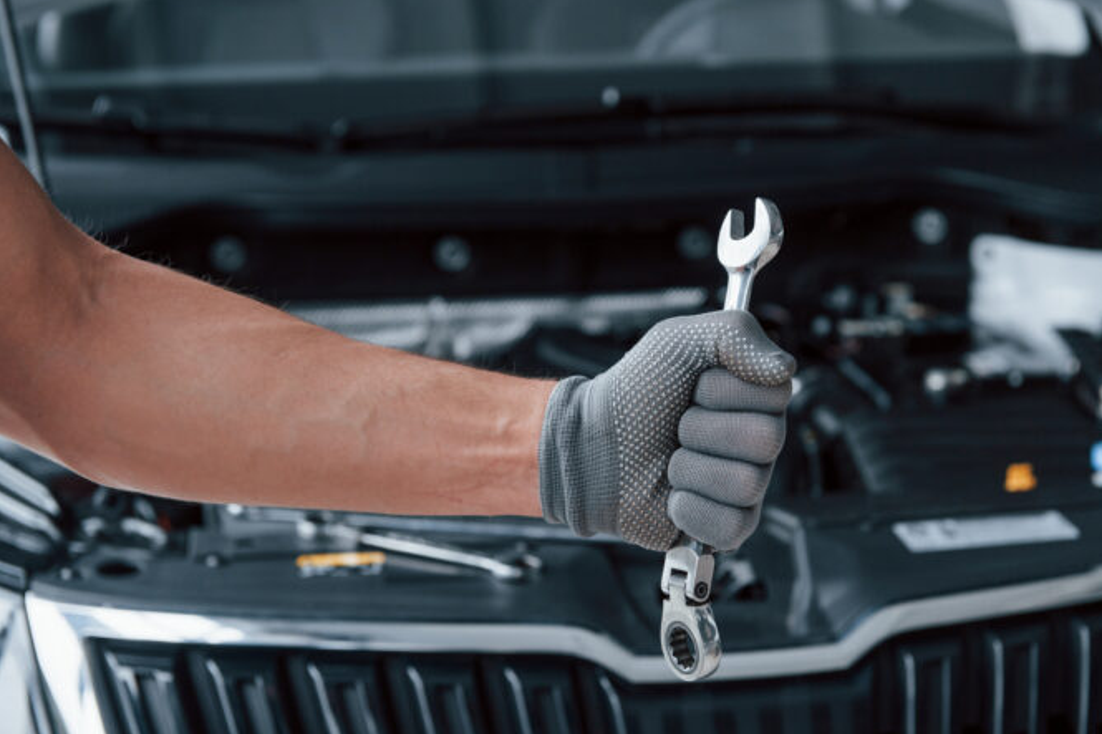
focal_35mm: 67
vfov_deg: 20.3
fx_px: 2050
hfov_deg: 30.1
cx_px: 608
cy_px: 365
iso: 320
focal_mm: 58
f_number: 4
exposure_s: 1/500
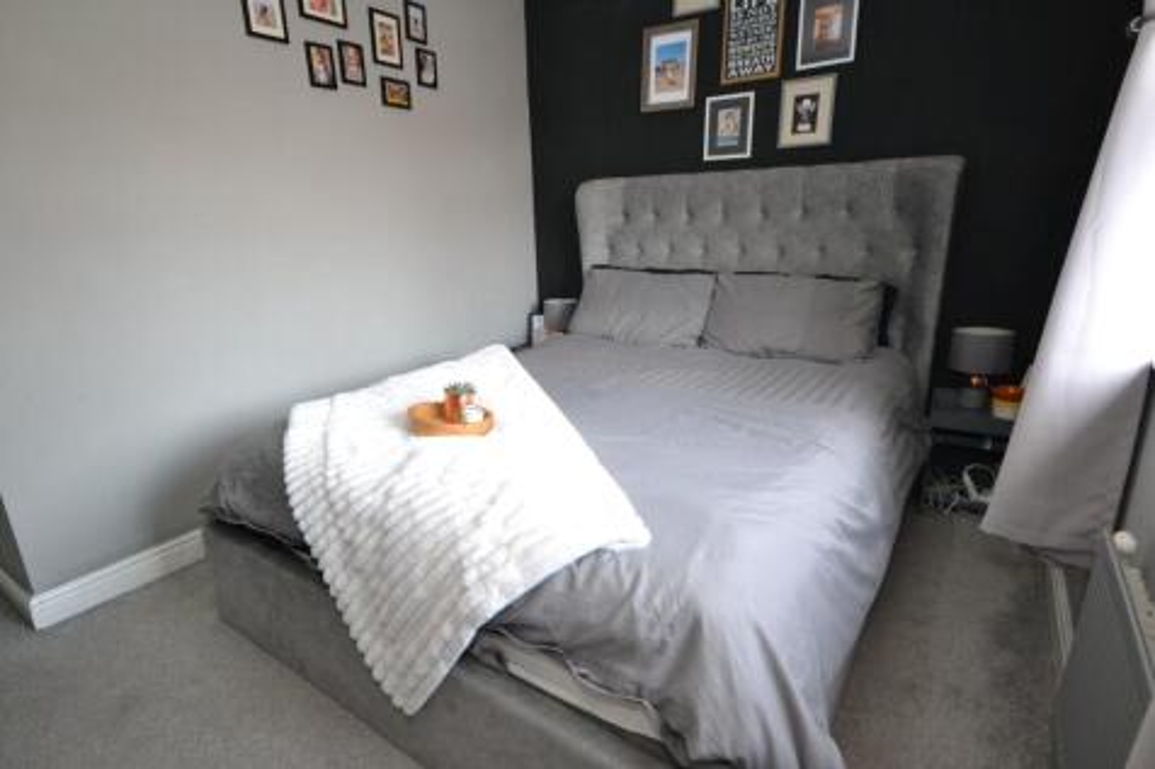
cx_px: 578
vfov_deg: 67.3
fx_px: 577
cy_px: 384
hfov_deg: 90.0
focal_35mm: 18
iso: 1000
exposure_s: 1/60
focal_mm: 12
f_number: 4.5
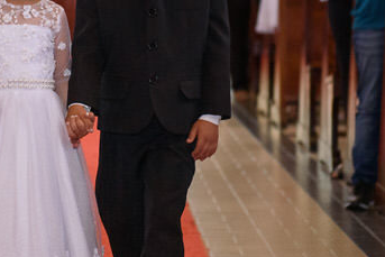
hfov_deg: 10.5
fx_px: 2097
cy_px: 27
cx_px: 113
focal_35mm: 196
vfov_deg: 7.0
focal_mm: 70
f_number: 2.8
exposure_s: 1/250
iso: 3200
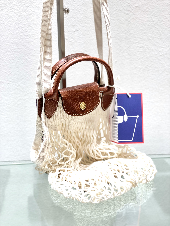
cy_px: 113
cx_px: 85
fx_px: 340
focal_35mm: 52
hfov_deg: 28.0
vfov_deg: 36.8
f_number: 2
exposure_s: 1/100
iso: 64
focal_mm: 6
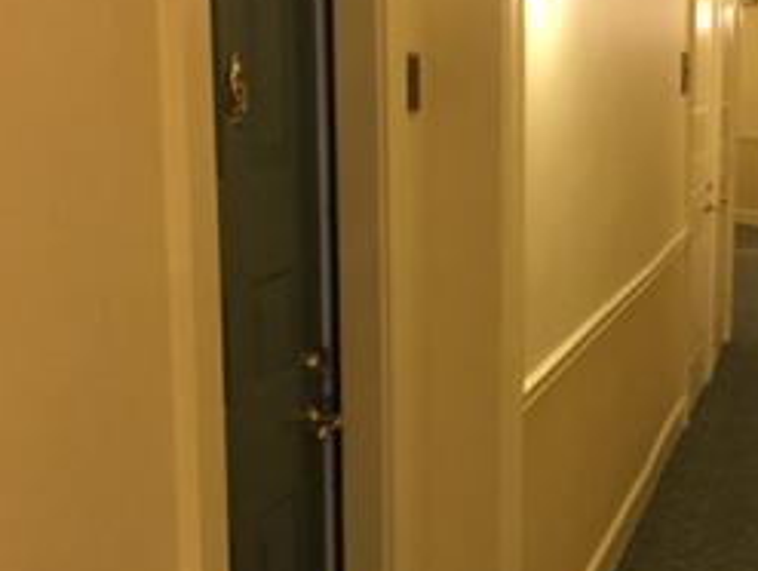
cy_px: 421
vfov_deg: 19.6
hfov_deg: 24.7
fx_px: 1645
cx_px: 758
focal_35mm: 75
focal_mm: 4.15
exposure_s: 1/24
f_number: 2.2
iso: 250
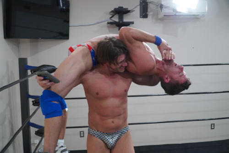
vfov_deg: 38.3
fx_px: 219
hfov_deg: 55.1
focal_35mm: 34
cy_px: 76
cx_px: 114
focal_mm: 23
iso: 3200
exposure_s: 1/160
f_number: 4
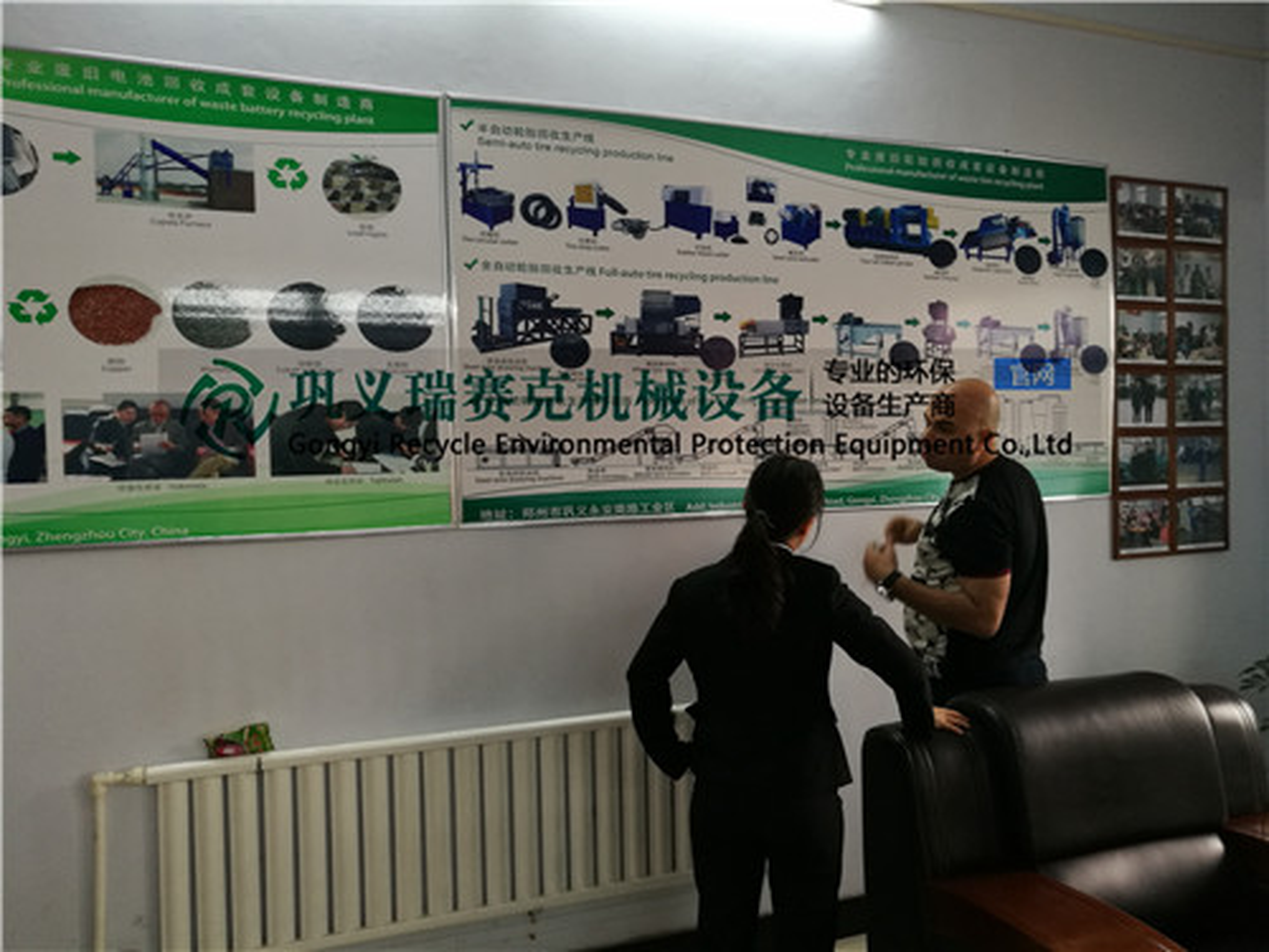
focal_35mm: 27
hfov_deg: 65.3
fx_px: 990
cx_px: 634
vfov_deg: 51.4
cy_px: 476
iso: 250
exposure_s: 1/33.3
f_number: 2.2
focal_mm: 4.5
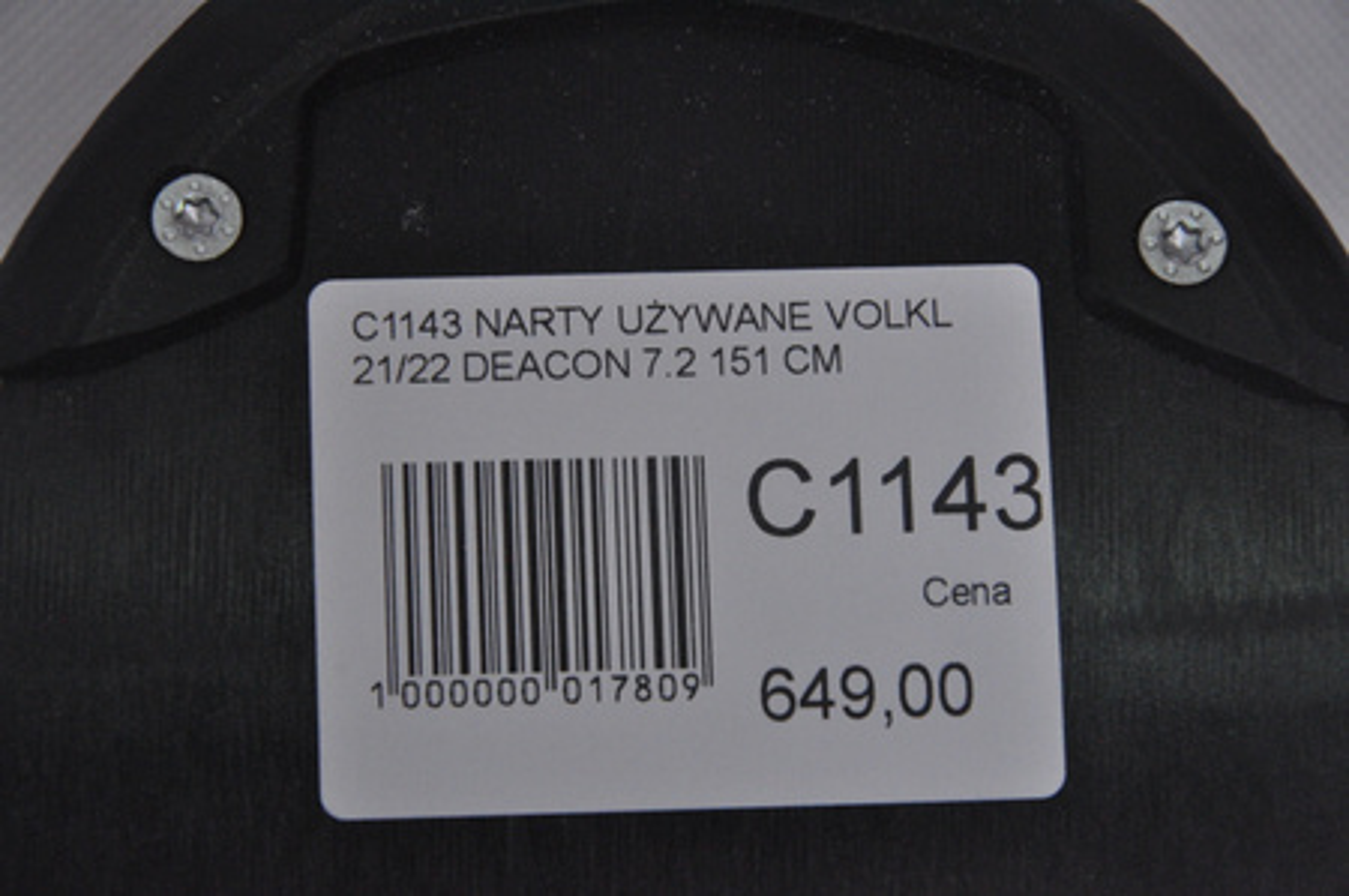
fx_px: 5895
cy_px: 448
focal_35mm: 158
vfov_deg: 8.7
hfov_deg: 13.1
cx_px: 674
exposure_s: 1/125
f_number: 9.5
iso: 3200
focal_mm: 105
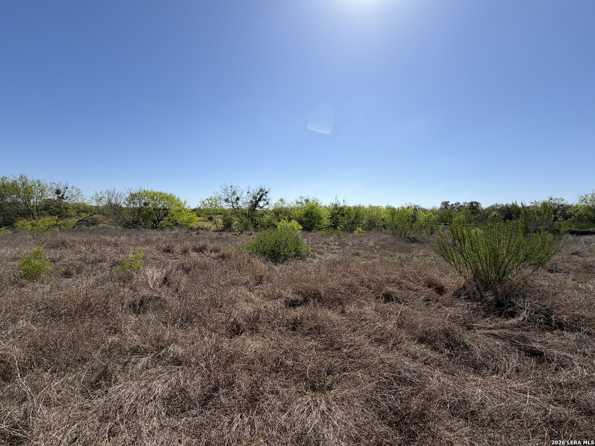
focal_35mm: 14
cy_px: 223
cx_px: 298
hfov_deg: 102.1
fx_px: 241
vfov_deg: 85.7
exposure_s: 1/1312
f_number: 2.2
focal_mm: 2.22
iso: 20
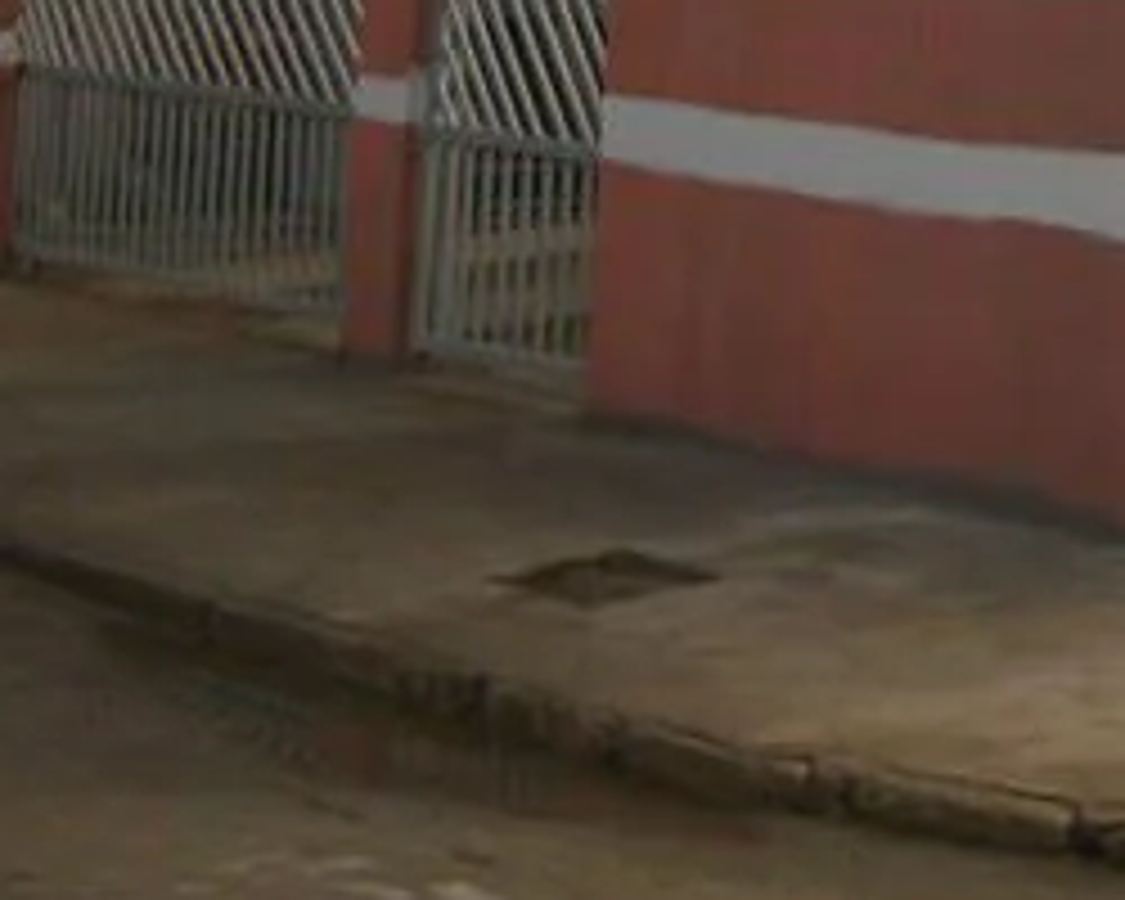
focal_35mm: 100
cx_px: 1629
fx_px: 3330
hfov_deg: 17.5
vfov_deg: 14.7
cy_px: -292
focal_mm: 5.7
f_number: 8.8
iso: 80
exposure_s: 1/320
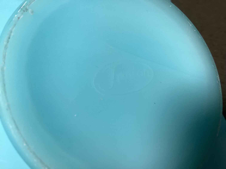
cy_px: 84
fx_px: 202
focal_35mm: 31
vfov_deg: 45.4
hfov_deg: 58.3
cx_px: 113
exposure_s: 1/60
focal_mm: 3.3
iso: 160
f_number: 2.4
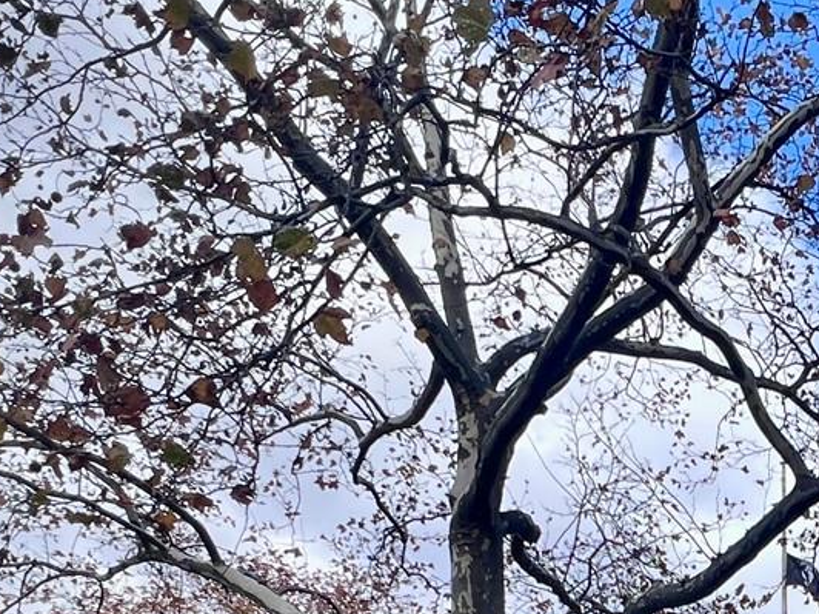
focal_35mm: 50
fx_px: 1183
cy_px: 876
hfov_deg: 34.4
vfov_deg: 24.0
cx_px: 839
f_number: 1.8
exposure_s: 1/612
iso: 32
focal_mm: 1.57
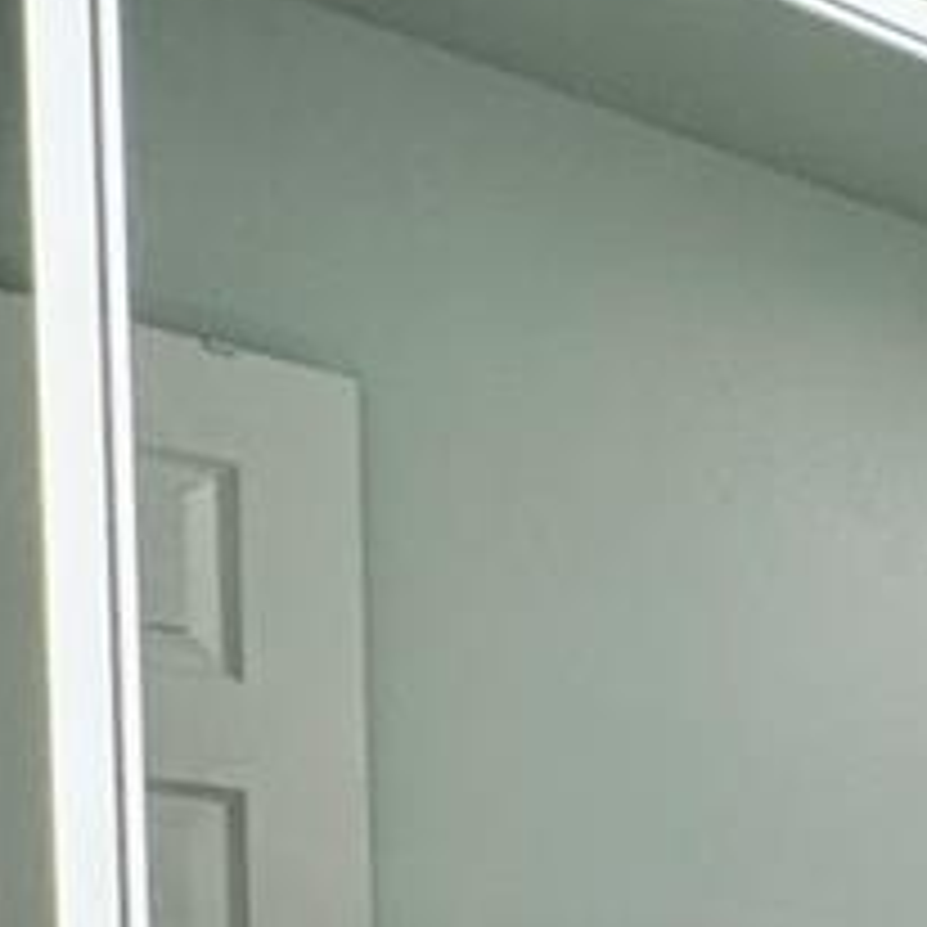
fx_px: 2181
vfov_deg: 20.9
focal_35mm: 72
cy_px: 1332
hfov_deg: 17.0
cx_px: 1899
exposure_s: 1/120
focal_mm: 2.22
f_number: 2.2
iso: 160
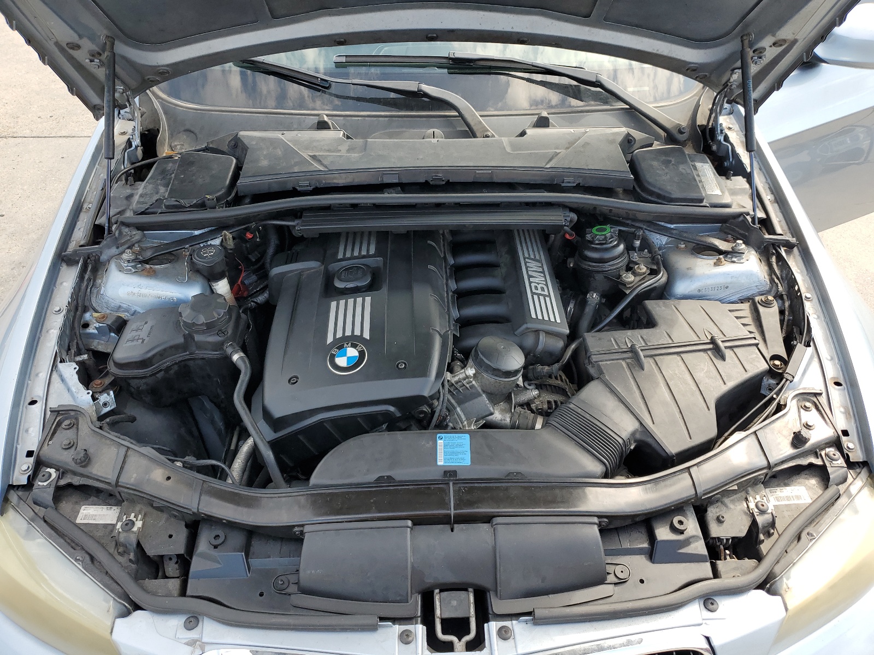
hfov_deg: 67.3
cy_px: 328
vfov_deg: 53.1
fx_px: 656
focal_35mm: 26
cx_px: 437
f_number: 1.5
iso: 50
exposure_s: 1/476
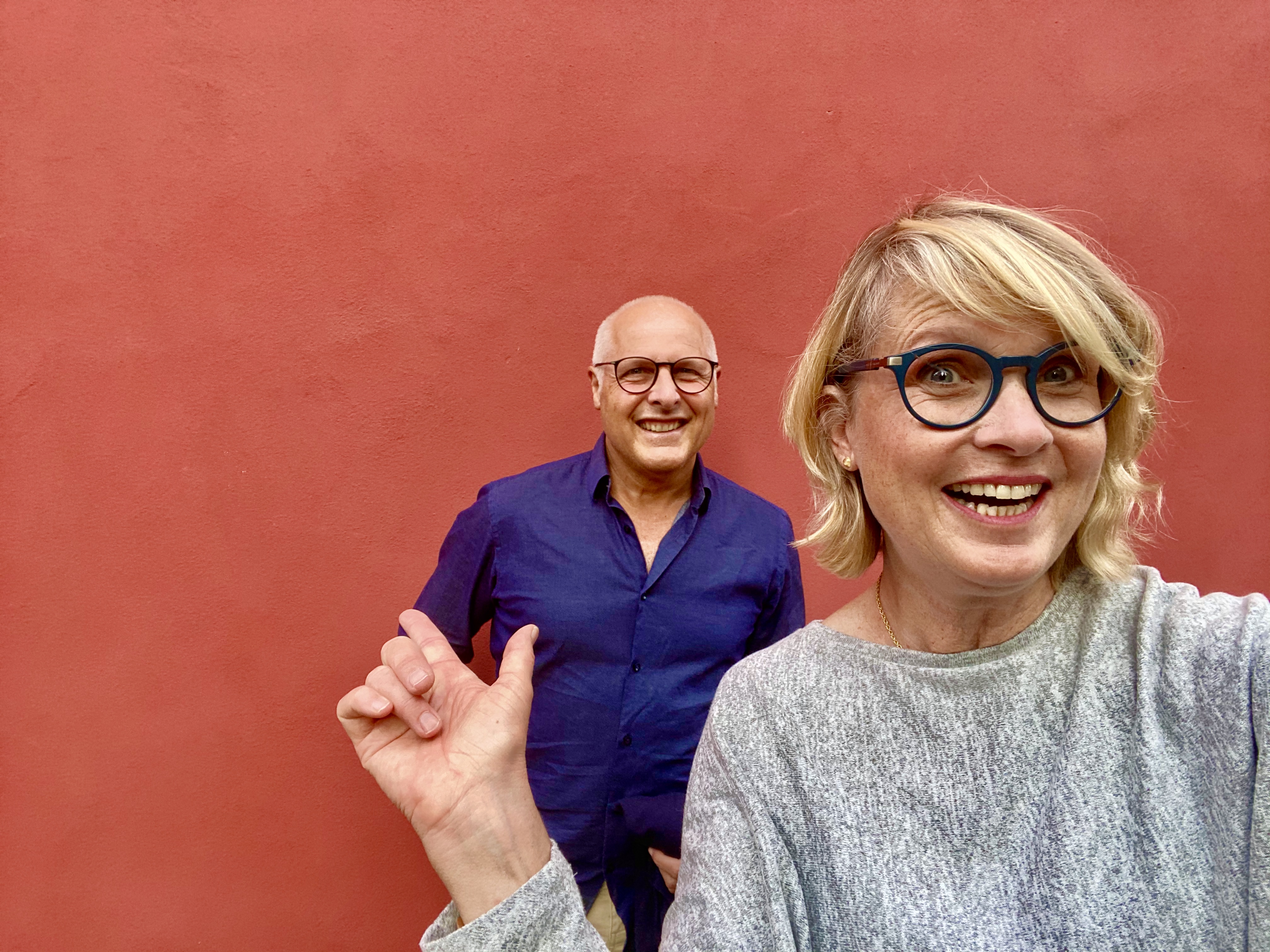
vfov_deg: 58.9
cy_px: 476
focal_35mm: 23
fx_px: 844
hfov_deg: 73.9
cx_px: 635
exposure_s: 1/88
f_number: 2.2
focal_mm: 2.71
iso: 100
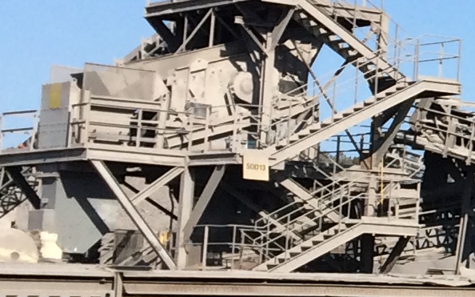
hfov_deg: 10.7
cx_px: 1116
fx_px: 2187
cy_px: 164
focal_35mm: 169
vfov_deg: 7.8
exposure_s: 1/2283
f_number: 2.2
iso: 32
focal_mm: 4.15
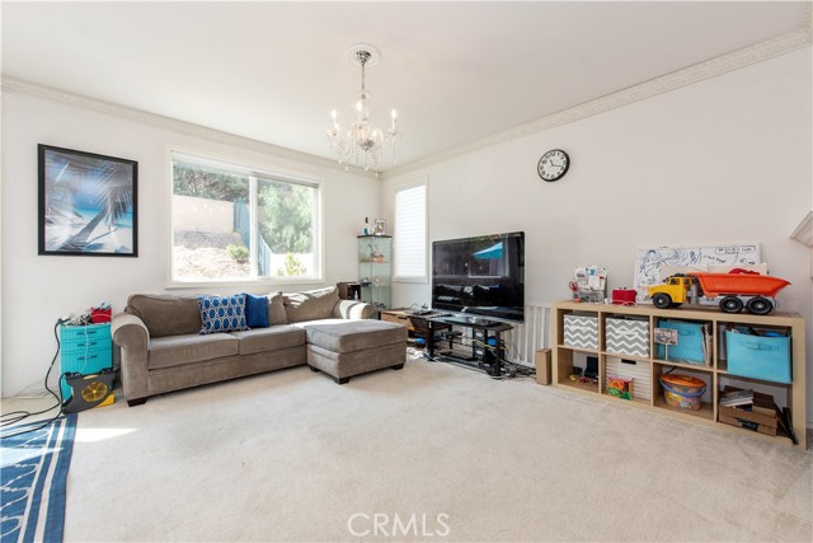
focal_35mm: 14
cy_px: 272
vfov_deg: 81.2
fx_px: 316
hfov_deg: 104.2
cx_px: 406
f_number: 5.6
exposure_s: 1/125
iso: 280
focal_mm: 14
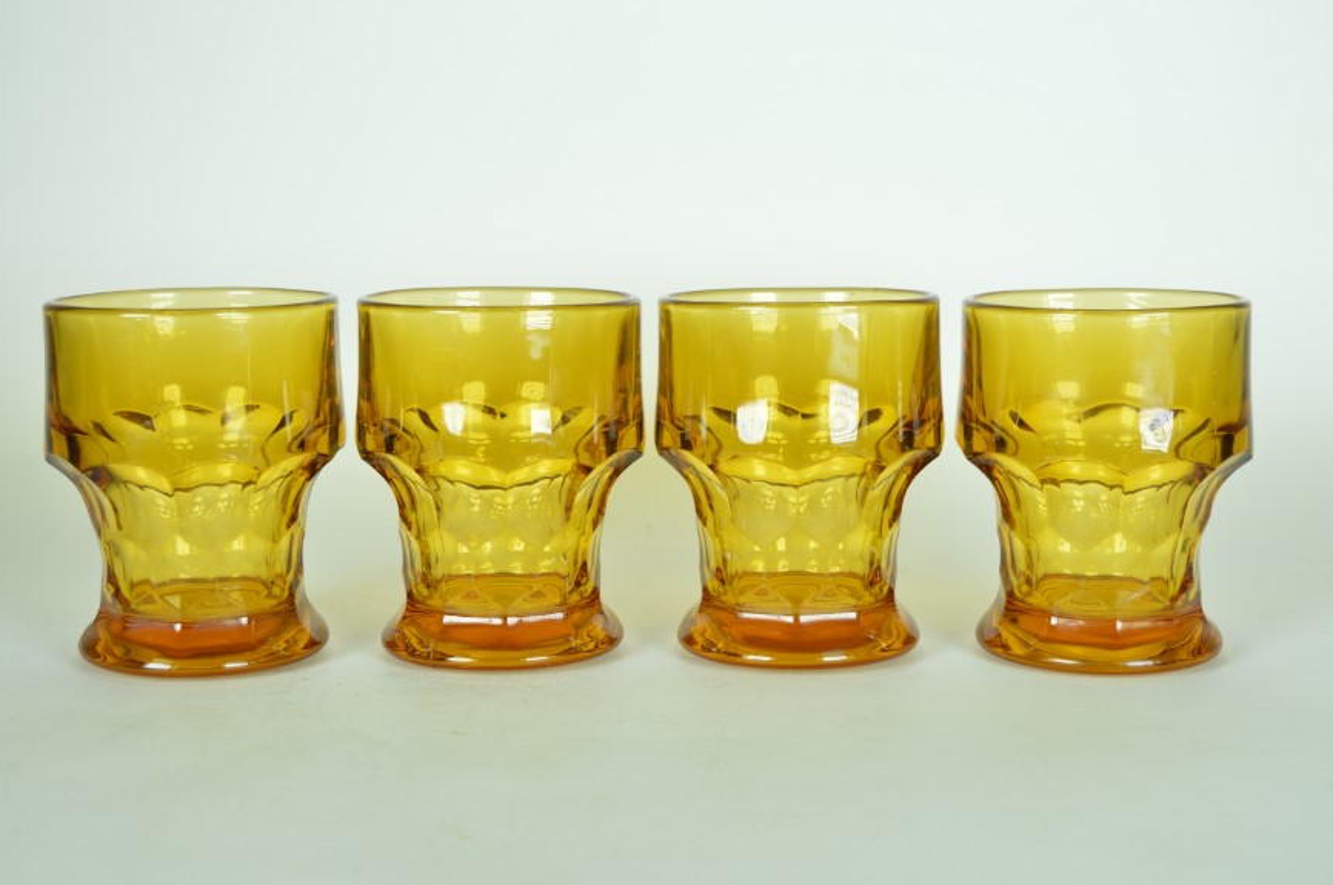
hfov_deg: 37.6
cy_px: 459
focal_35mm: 53
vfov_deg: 25.4
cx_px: 657
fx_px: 1960
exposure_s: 1/125
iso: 100
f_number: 6.3
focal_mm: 34
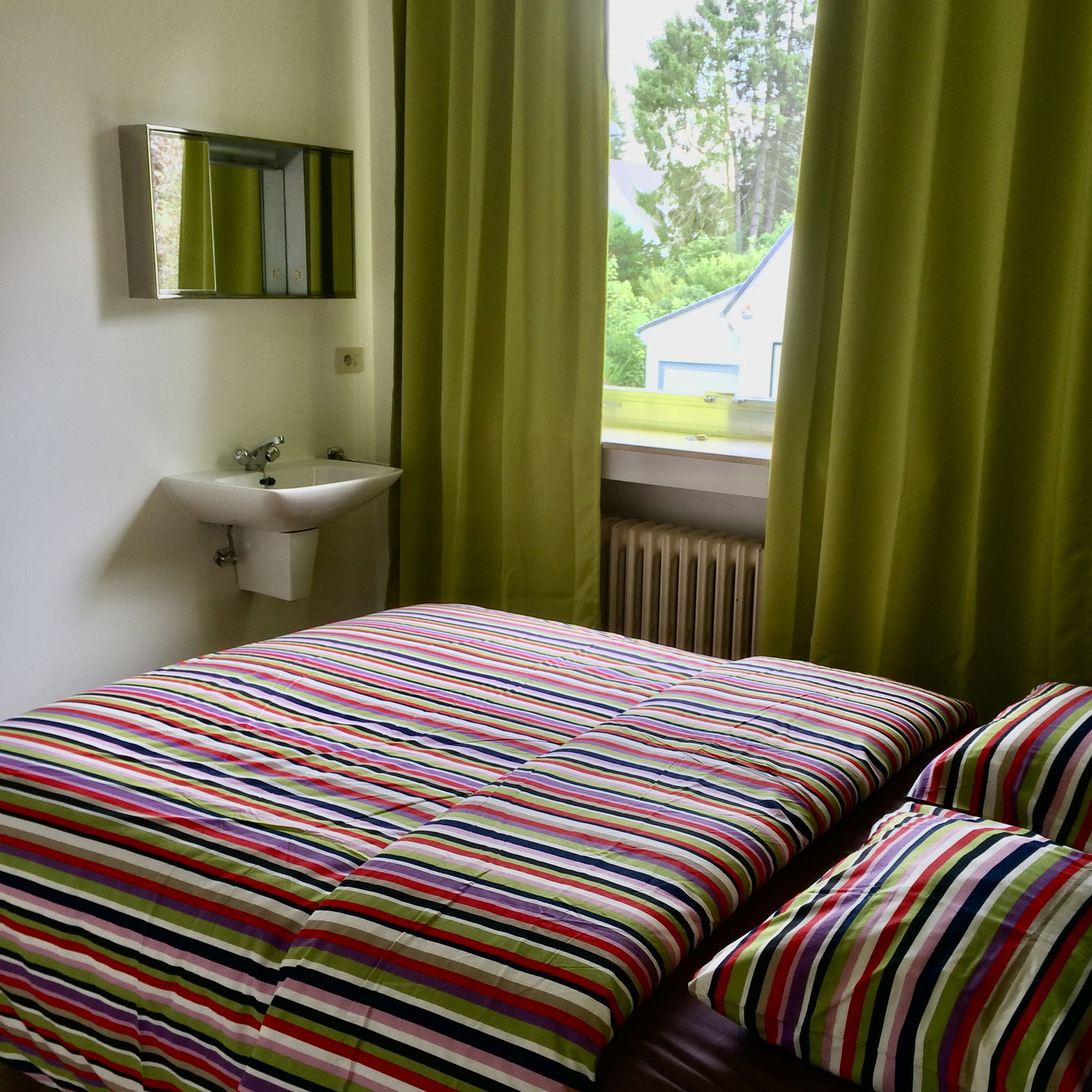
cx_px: 545
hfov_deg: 47.2
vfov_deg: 47.2
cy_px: 574
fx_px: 1249
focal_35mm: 35
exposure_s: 1/60
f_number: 2.2
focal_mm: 4.15
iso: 50
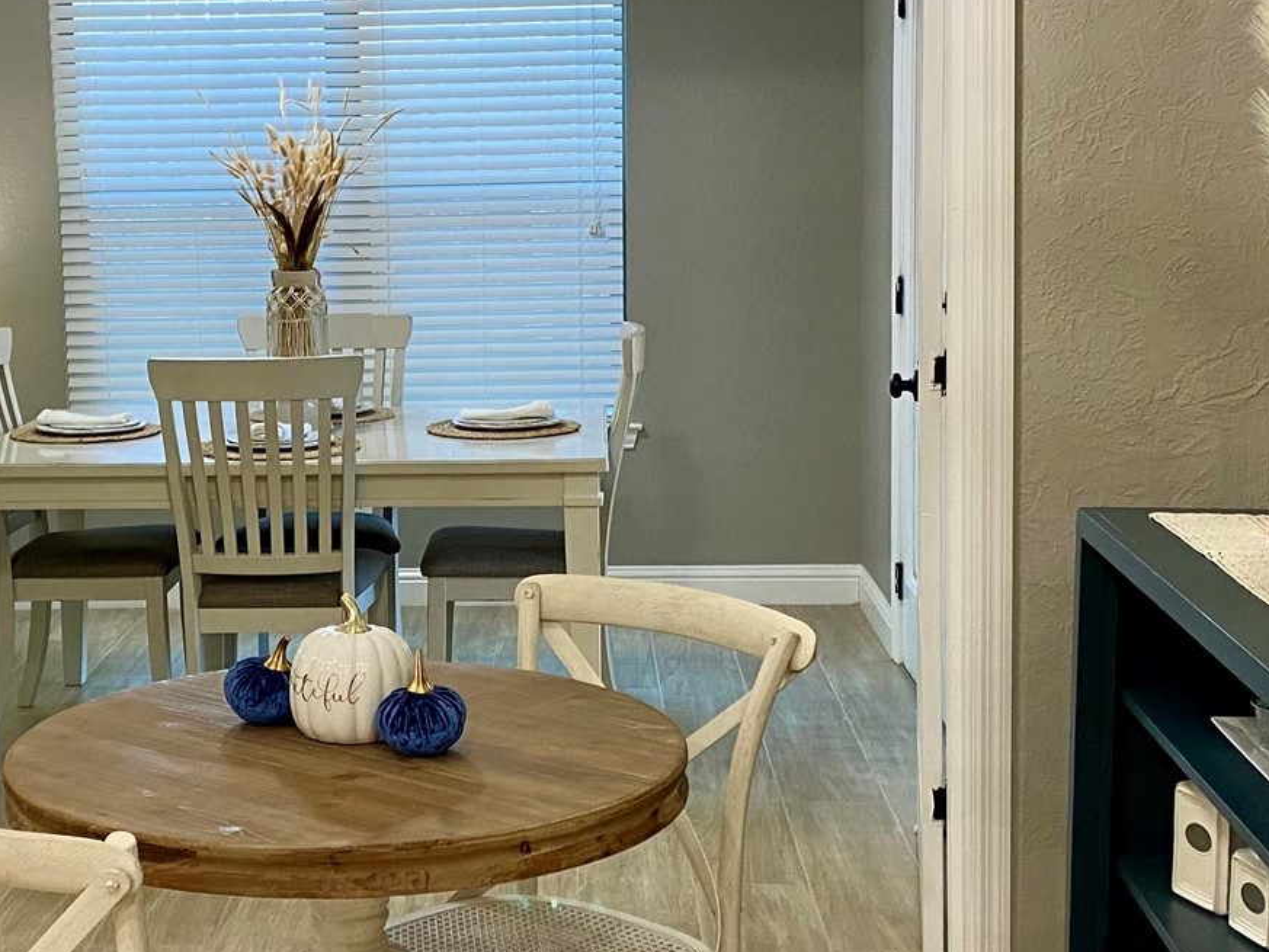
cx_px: 413
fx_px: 2237
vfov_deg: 24.0
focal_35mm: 61
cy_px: 424
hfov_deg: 31.4
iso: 160
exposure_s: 1/60
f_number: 1.8
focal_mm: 4.25
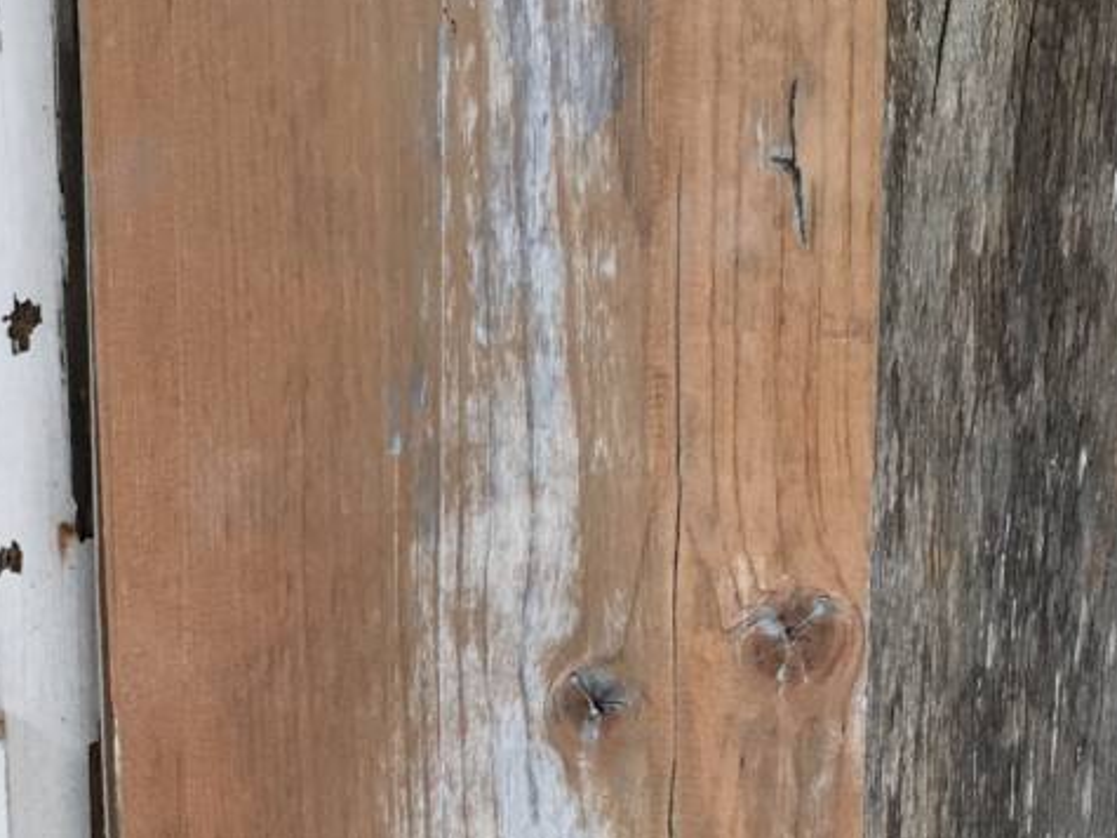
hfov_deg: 22.3
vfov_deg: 16.3
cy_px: 918
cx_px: 513
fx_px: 2839
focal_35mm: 88
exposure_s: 1/30
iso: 32
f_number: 2.2
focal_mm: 4.15
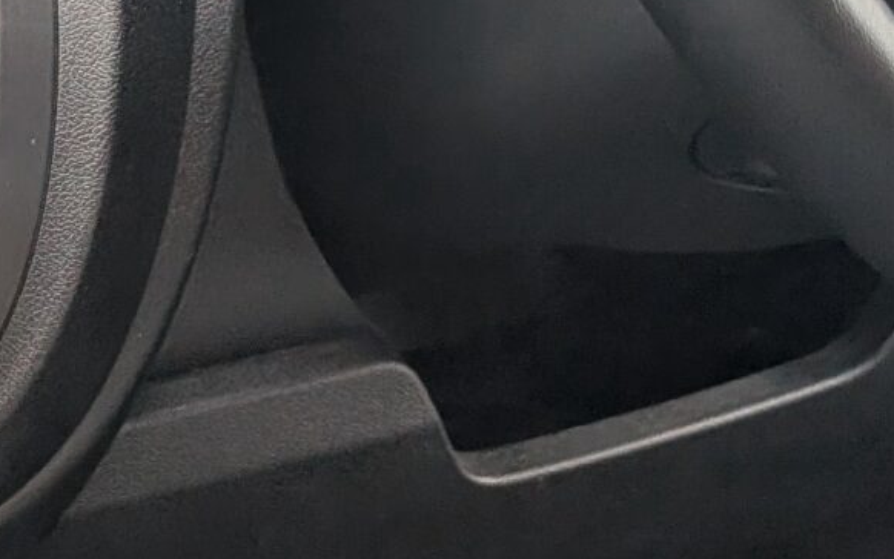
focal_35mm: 112
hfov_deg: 18.0
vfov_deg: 11.5
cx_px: -84
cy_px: -60
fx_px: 2729
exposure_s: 1/693
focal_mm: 6.9
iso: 19
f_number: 1.68
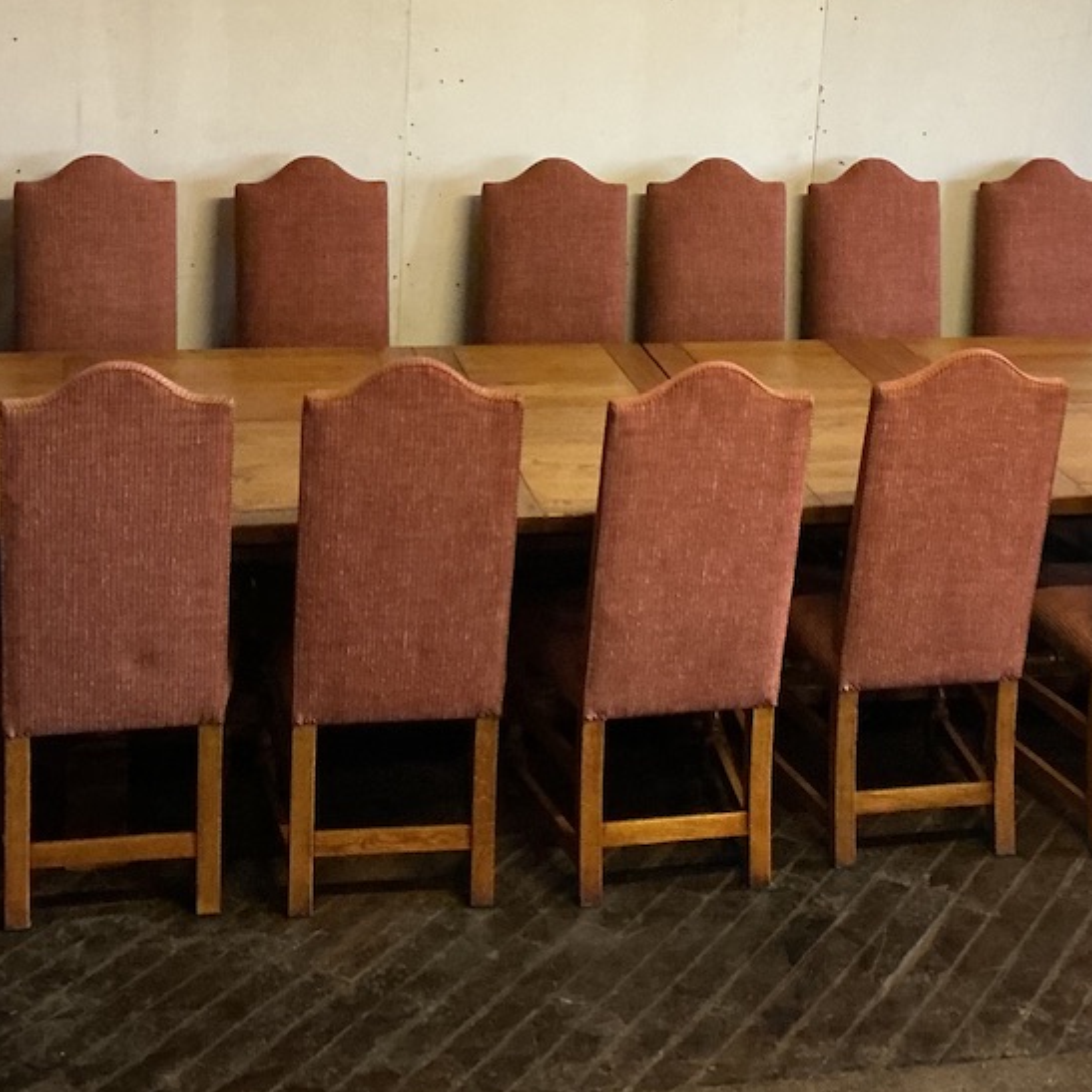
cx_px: 595
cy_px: 222
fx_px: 2141
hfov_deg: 28.6
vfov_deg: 28.0
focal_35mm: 60
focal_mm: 3
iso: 250
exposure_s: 1/25
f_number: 1.8
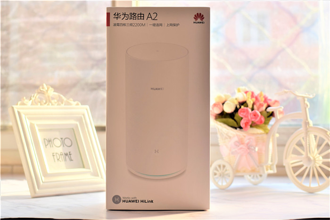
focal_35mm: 75
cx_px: 165
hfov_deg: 27.0
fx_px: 687
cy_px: 110
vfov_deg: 18.2
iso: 100
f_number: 4
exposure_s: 1/200
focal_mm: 50
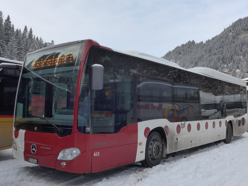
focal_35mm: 35
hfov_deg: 52.6
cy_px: 93
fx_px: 251
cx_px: 124
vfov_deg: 40.7
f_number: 2.8
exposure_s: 1/800
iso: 160
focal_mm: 6
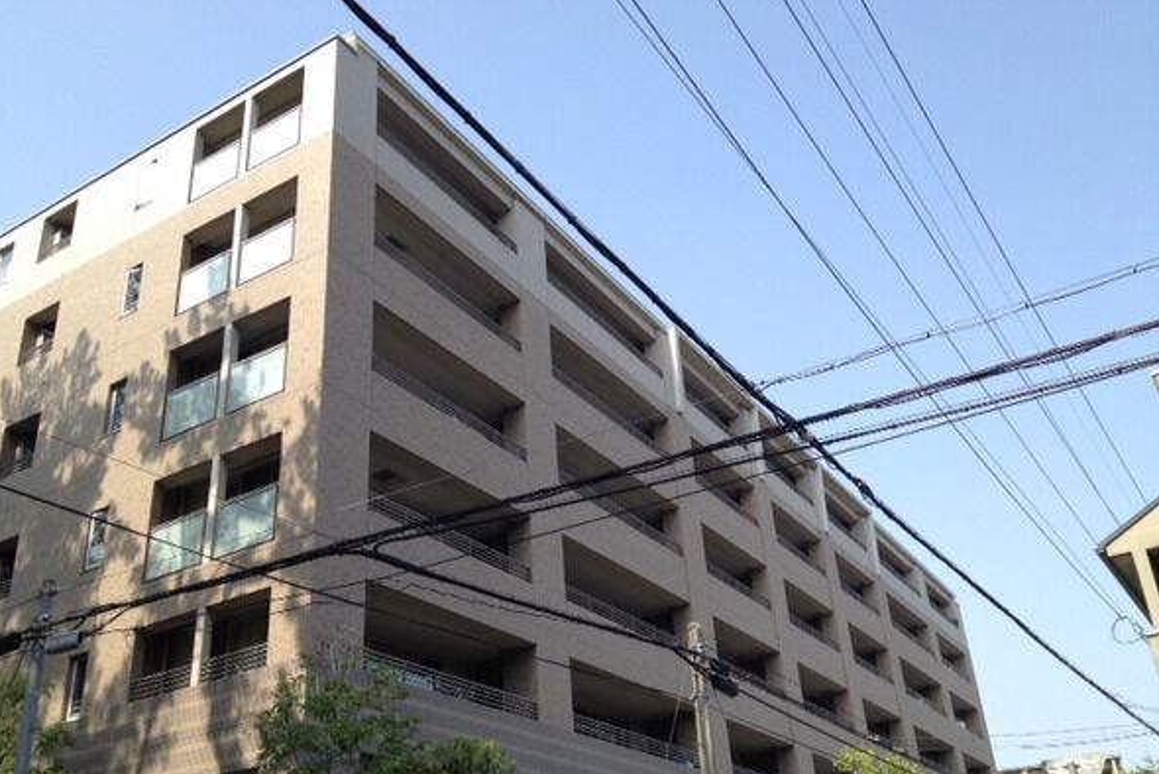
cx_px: 572
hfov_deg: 51.9
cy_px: 436
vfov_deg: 35.9
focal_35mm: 37
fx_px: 1192
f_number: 2.4
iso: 50
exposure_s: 1/756
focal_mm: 4.28
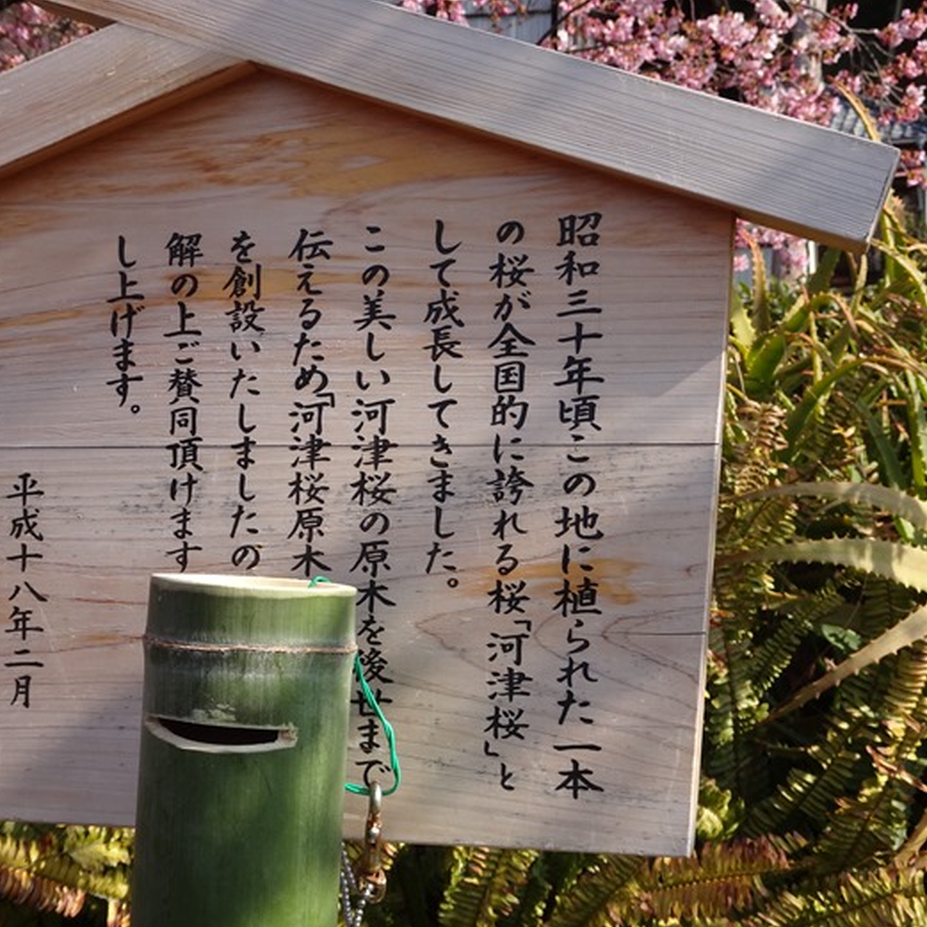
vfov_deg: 30.0
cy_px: 465
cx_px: 327
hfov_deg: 29.9
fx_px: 1727
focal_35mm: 57
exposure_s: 1/320
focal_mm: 8.18
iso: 80
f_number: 4.5
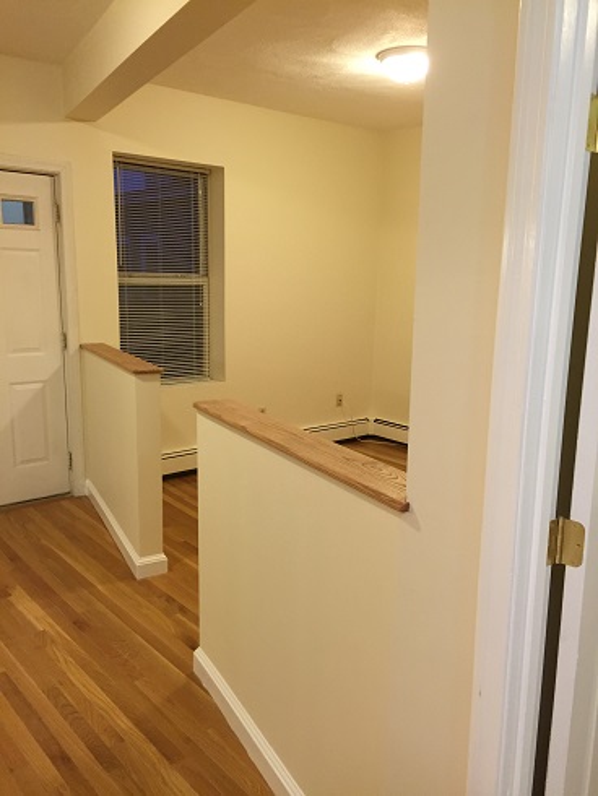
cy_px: 398
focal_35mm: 29
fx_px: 667
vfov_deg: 61.6
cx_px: 299
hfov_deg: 48.3
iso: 125
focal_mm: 4.15
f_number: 2.2
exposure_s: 1/30
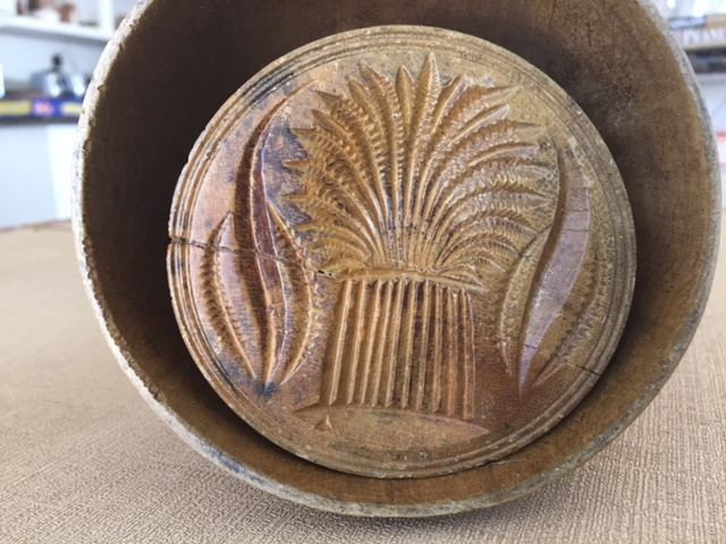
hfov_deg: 61.7
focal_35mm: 29
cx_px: 363
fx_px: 608
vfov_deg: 48.2
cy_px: 272
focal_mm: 4.15
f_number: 2.2
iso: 125
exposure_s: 1/30
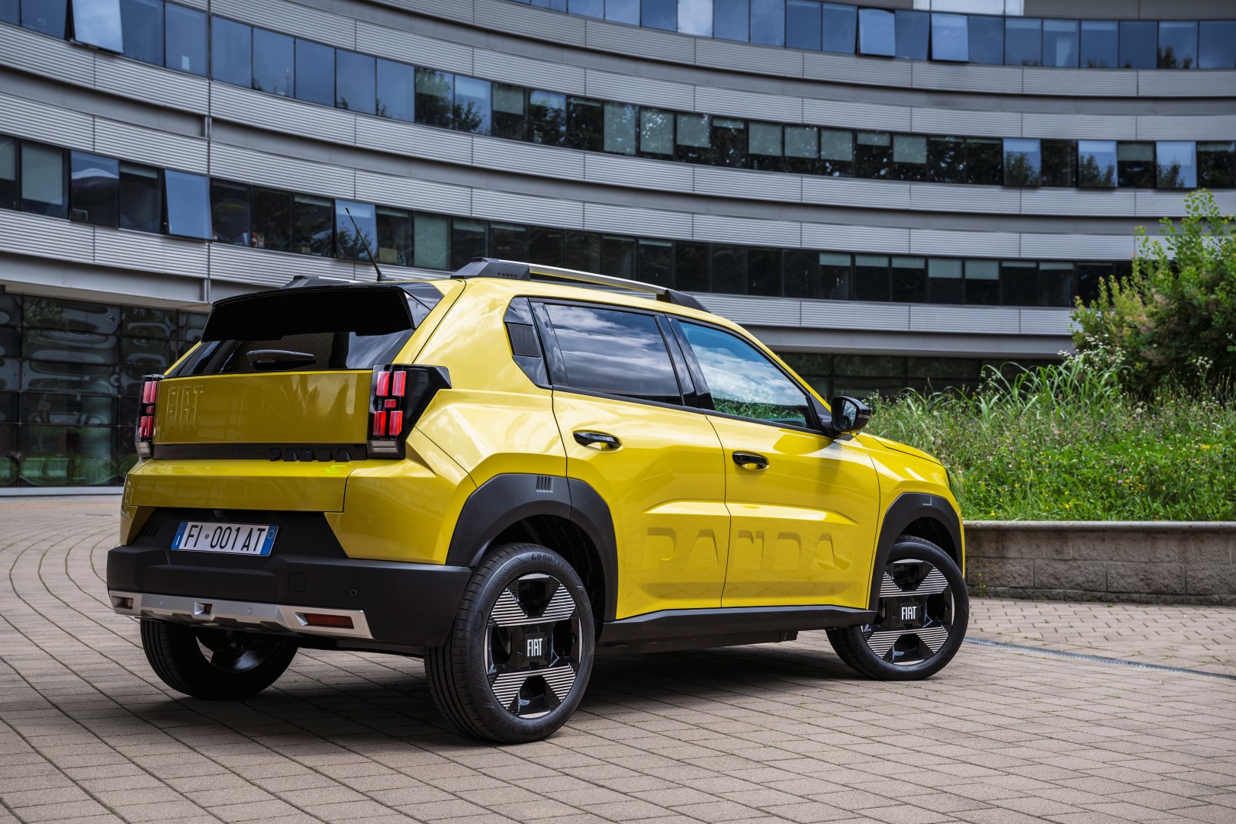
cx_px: 618
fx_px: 1648
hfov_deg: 41.1
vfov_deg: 28.1
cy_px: 412
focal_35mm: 48
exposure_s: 1/200
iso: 100
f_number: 6.3
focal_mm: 48
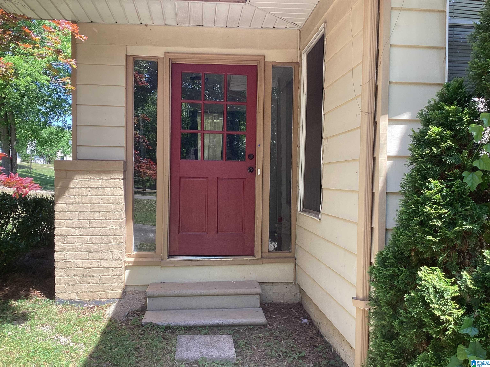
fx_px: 439
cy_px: 184
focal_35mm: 31
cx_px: 245
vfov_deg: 45.4
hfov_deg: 58.4
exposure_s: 1/120
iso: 25
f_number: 2.4
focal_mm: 3.3
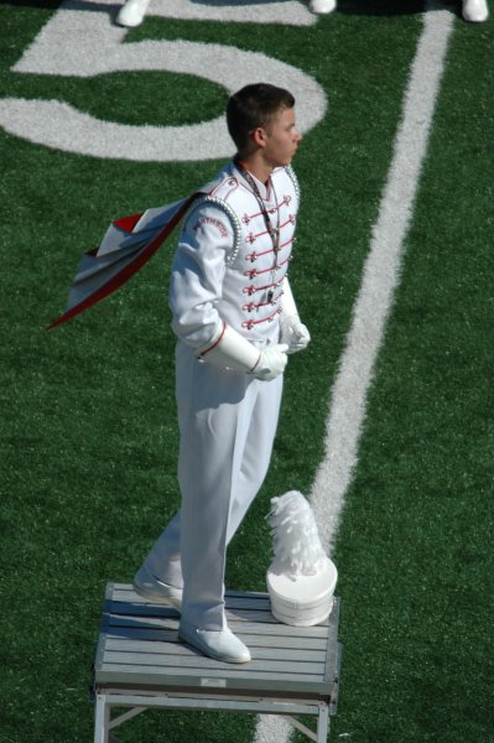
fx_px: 12370
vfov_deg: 3.4
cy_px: 372
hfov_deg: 2.3
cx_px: 247
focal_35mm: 600
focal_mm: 400
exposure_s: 1/2000
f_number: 5.6
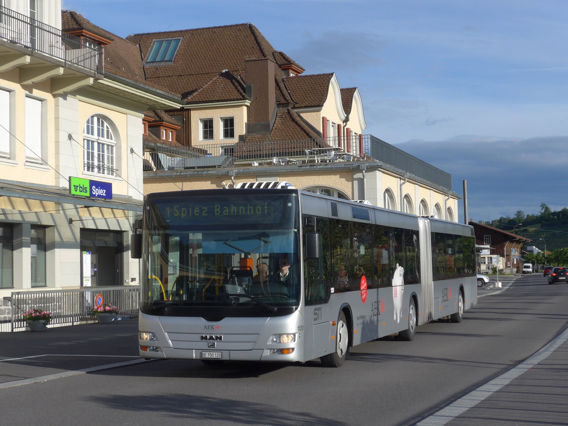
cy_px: 213
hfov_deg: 29.4
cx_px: 284
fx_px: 1083
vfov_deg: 22.3
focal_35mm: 66
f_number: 3.9
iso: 80
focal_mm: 13.4
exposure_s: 1/800
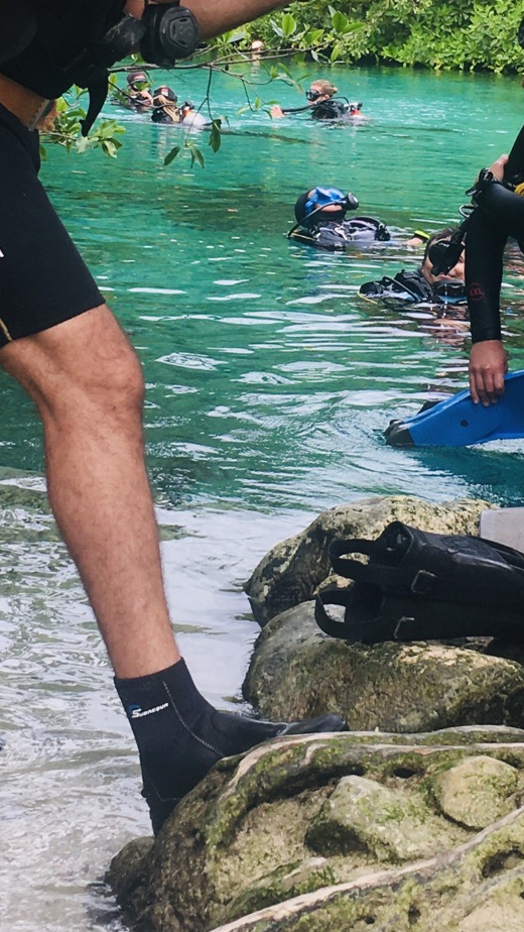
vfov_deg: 29.5
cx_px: 303
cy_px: 199
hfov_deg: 17.2
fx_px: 1728
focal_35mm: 70
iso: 25
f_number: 2.2
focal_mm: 4.15
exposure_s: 1/342
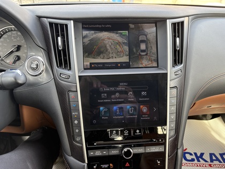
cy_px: 84
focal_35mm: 26
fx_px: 169
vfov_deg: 53.1
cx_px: 112
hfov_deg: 67.3
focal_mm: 5.96
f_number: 1.6
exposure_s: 1/135
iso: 64
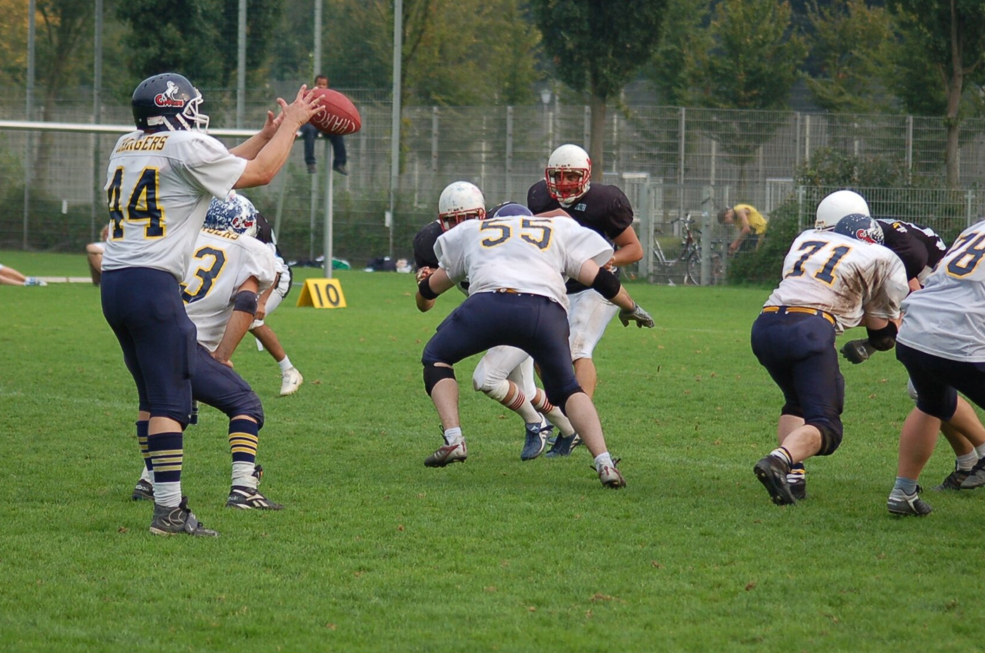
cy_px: 298
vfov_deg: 6.9
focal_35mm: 198
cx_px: 464
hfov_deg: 10.4
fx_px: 5408
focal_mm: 100
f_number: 4.2
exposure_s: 1/1000
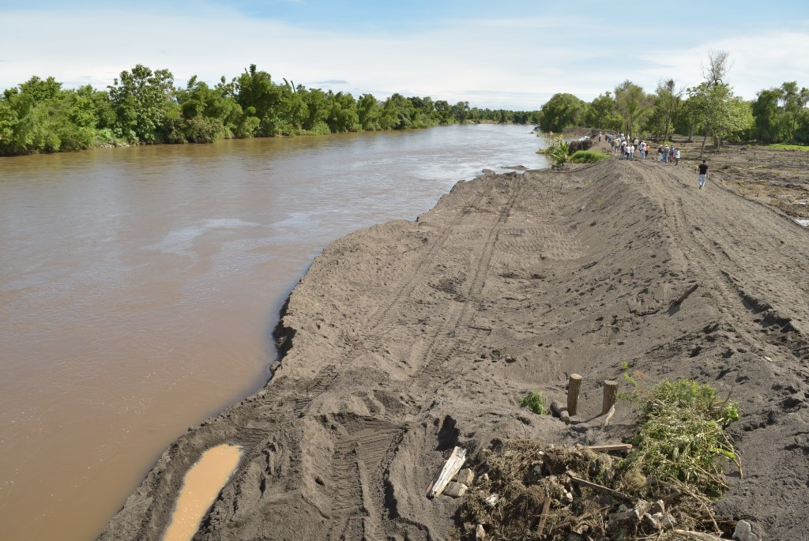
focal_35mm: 27
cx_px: 404
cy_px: 270
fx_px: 607
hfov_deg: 67.3
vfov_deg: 48.0
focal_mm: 18
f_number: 9
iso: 500
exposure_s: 1/1000
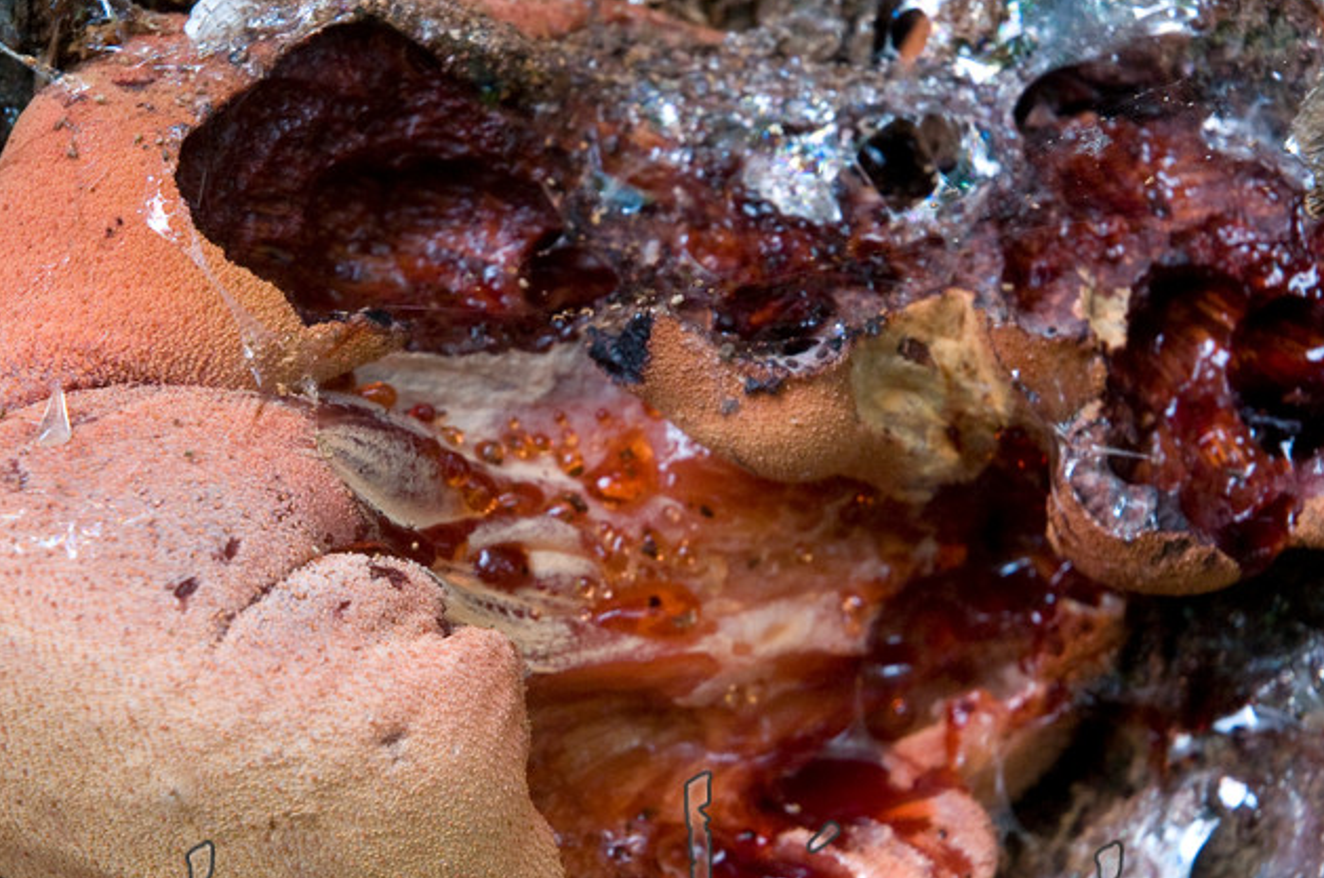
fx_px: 6131
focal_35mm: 167
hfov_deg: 12.3
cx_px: 613
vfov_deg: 8.2
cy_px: 451
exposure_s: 1/30
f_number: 9
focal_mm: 70
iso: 1000
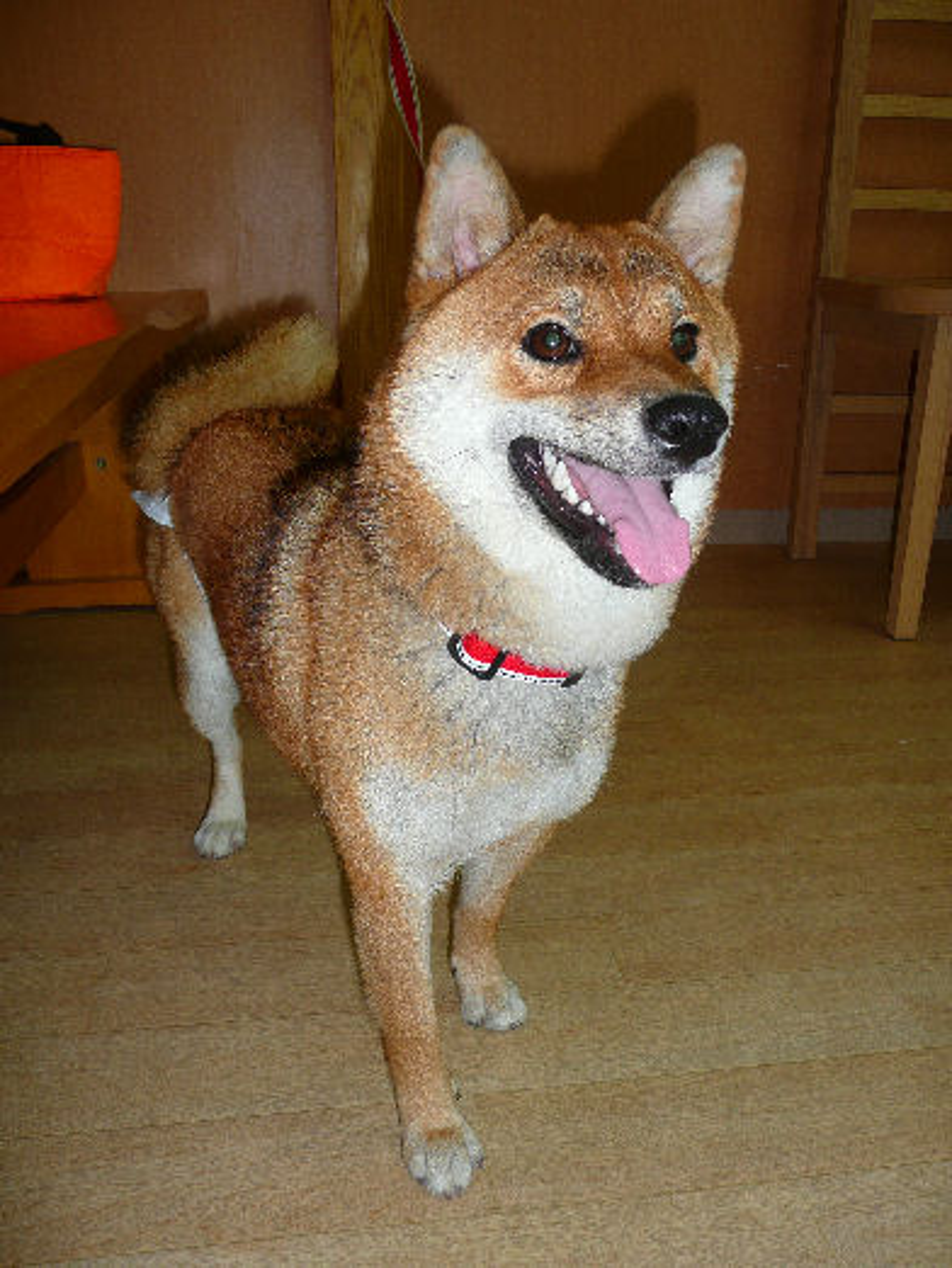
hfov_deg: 46.8
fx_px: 1099
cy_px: 634
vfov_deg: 59.9
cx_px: 476
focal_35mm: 30
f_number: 3.4
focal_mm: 4.9
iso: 100
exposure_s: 1/30
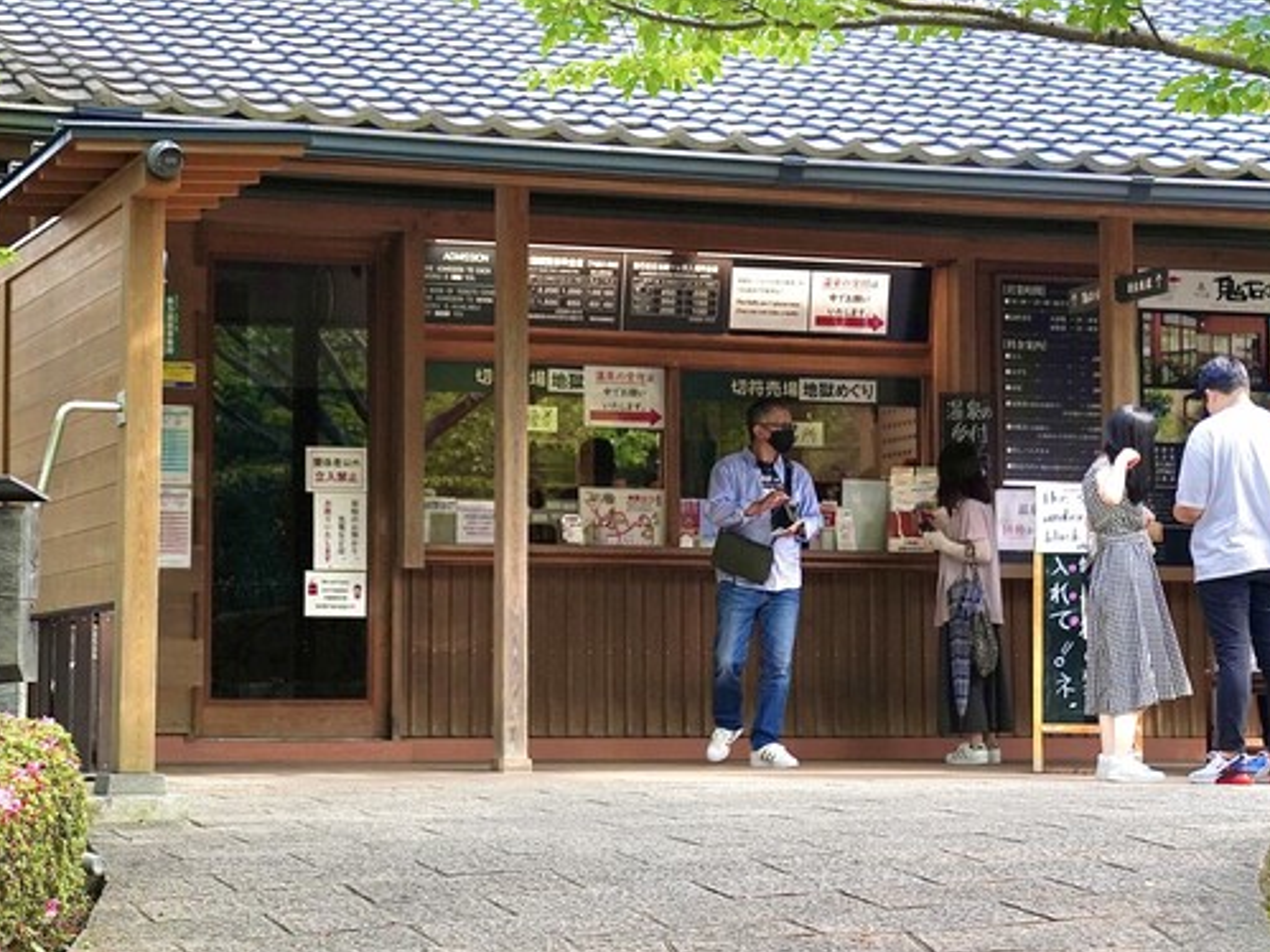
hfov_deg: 21.8
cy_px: 461
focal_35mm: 90
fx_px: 3301
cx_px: 517
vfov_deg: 16.4
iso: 1600
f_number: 4.5
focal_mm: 55
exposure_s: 1/2000
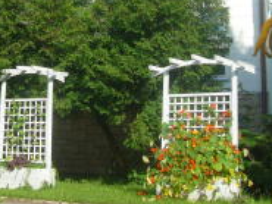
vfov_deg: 16.6
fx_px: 684
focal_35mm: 87
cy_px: -10
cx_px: 99
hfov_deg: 22.4
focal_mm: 5.8
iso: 64
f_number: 5.6
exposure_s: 1/320
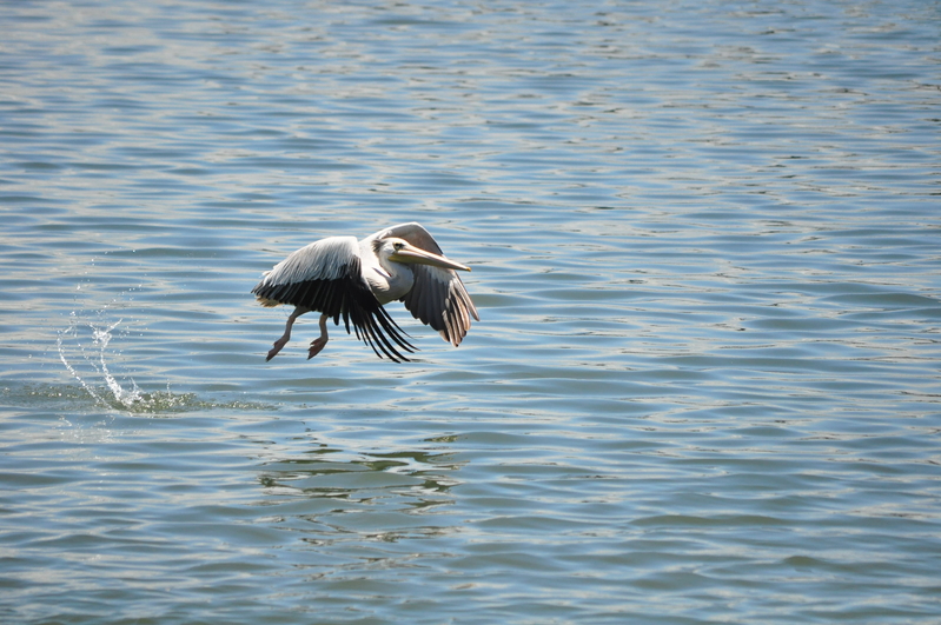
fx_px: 7834
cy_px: 312
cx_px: 470
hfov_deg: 6.9
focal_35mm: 300
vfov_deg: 4.6
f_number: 5.6
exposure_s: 1/4000
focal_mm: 200
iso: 800
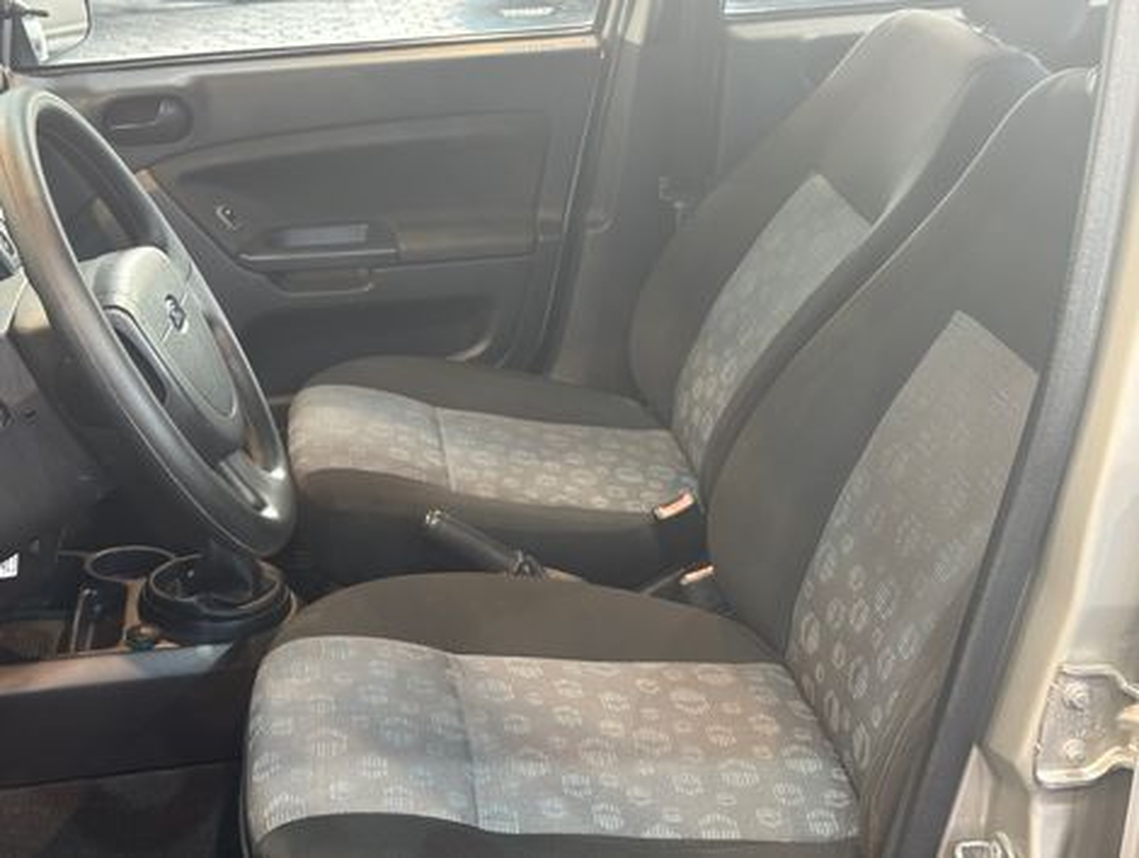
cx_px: 570
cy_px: 429
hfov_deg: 36.8
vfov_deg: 28.1
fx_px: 1714
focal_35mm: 52
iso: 160
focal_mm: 5.96
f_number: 1.6
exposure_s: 1/40
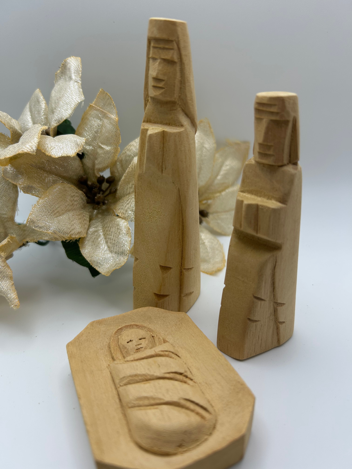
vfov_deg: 67.3
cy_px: 234
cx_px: 176
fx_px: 353
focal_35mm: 26
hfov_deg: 53.1
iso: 40
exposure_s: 1/283
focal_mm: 5.7
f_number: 1.5
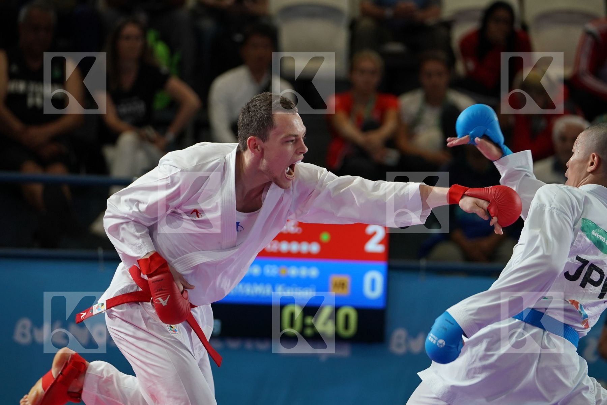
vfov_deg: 5.4
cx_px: 304
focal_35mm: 255
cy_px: 202
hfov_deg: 8.1
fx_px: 4299
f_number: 2.8
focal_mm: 170
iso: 1000
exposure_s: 1/1000
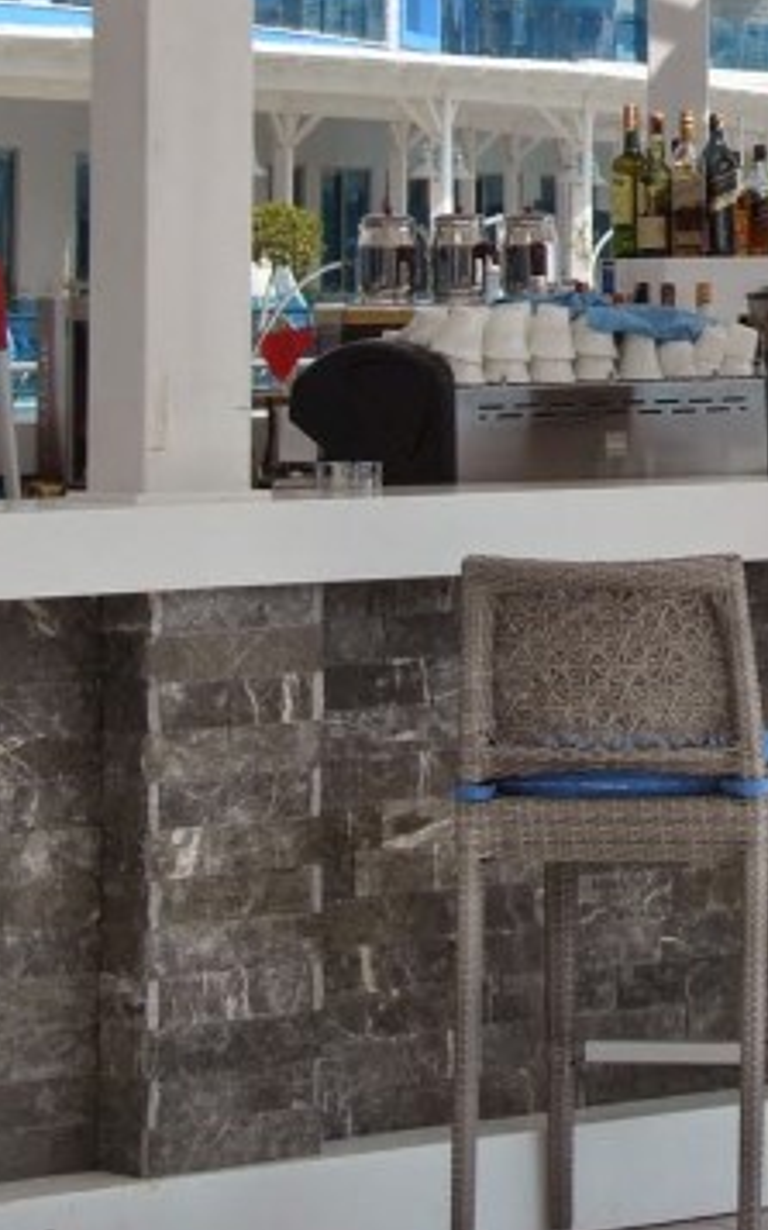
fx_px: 5595
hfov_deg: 7.7
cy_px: -38
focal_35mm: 167
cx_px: 1121
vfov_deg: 12.4
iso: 100
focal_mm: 34
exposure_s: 1/250
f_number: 8
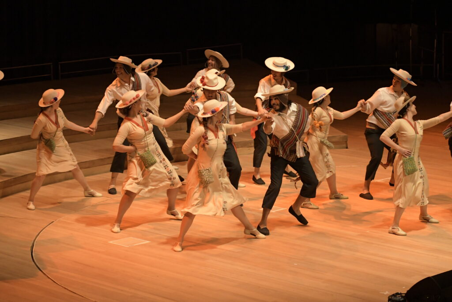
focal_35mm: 120
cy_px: 151
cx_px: 226
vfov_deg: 11.4
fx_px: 1507
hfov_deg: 17.1
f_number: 4
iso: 6400
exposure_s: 1/250
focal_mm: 80
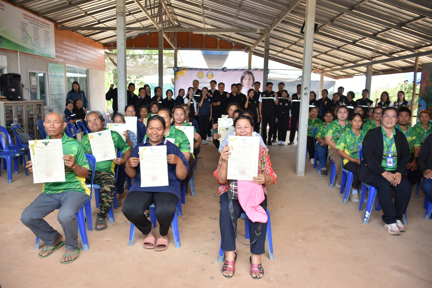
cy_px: 144
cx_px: 216
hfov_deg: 67.4
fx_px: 324
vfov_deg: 47.9
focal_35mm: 27
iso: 220
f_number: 3.5
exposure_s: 1/250
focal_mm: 18
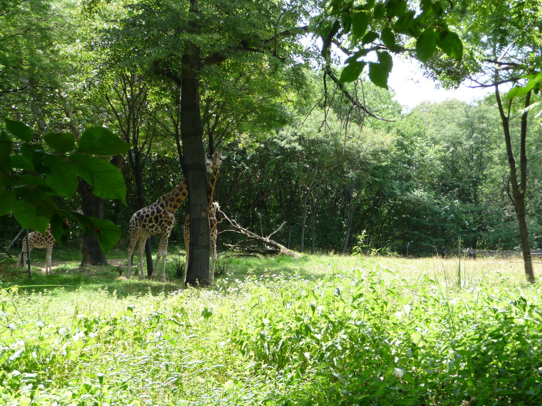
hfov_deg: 29.0
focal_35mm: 67
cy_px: 203
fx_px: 1049
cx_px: 271
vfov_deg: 21.9
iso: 100
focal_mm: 11.3
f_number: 4.5
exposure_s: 1/100
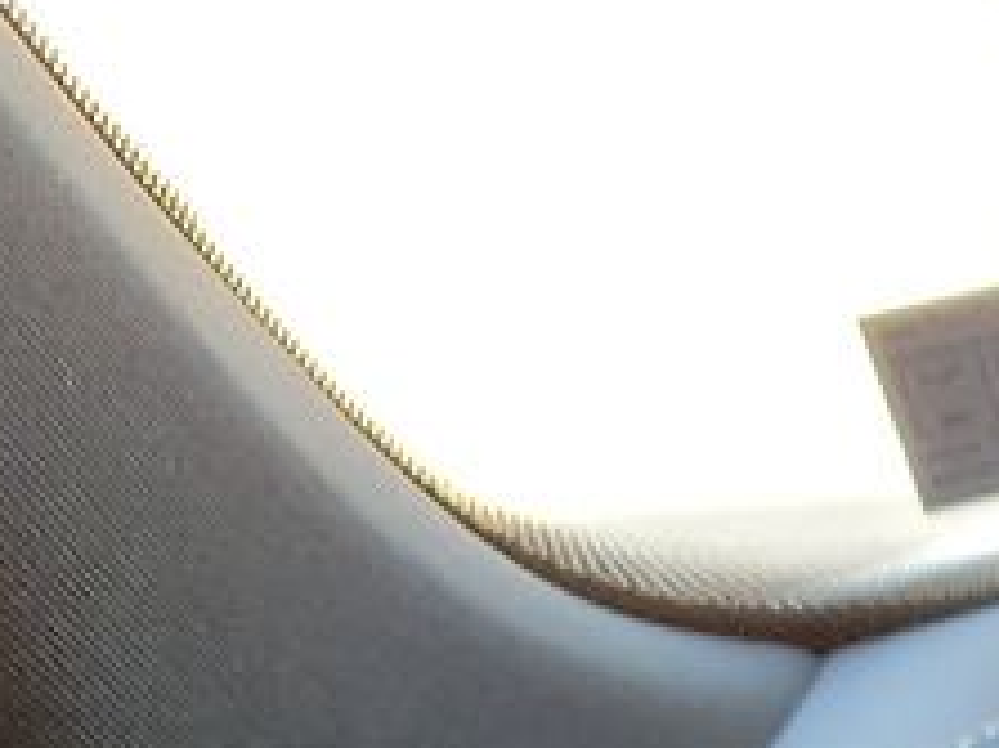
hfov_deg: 8.8
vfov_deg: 7.3
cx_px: 3275
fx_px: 4961
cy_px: 2463
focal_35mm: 172
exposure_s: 1/59
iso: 240
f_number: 1.8
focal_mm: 6.7
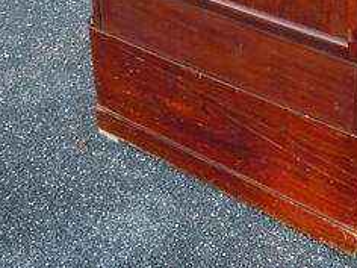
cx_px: 328
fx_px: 629
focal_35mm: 61
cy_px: 2
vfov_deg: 23.1
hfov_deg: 30.2
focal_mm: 5.2
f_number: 3.3
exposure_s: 1/40
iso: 100
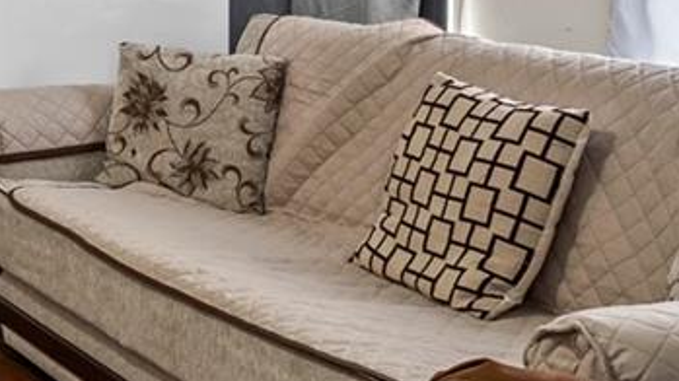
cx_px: -531
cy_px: -190
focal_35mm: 86
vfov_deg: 13.3
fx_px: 1548
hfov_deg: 19.1
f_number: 10
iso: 500
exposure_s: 1/1.25
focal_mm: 14
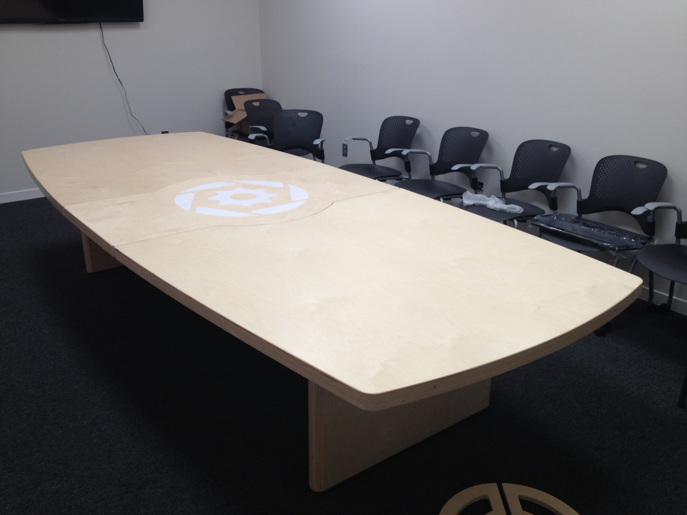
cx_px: 344
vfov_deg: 40.7
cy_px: 258
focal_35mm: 35
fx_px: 695
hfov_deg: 52.6
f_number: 2.4
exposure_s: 1/30
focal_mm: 4.28
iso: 50
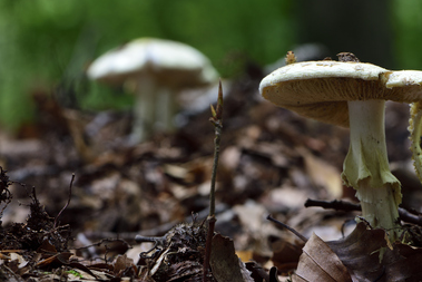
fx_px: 1813
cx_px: 235
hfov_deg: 13.3
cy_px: 131
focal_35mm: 155
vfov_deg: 8.9
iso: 100
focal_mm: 85
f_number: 11
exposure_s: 1/1.6
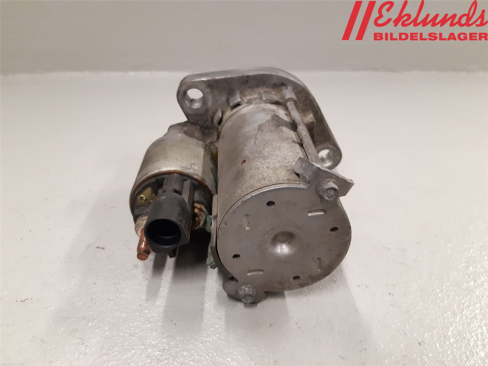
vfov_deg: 53.1
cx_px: 244
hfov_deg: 67.3
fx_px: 367
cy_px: 183
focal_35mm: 26
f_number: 1.7
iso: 250
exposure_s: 1/50
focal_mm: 3.93
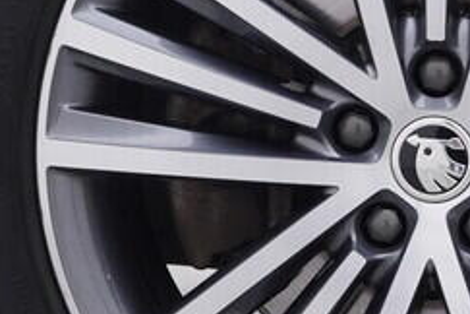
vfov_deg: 9.0
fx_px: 1984
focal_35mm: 152
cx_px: 507
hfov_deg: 13.3
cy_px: 158
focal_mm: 24
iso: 125
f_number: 4
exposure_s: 1/60
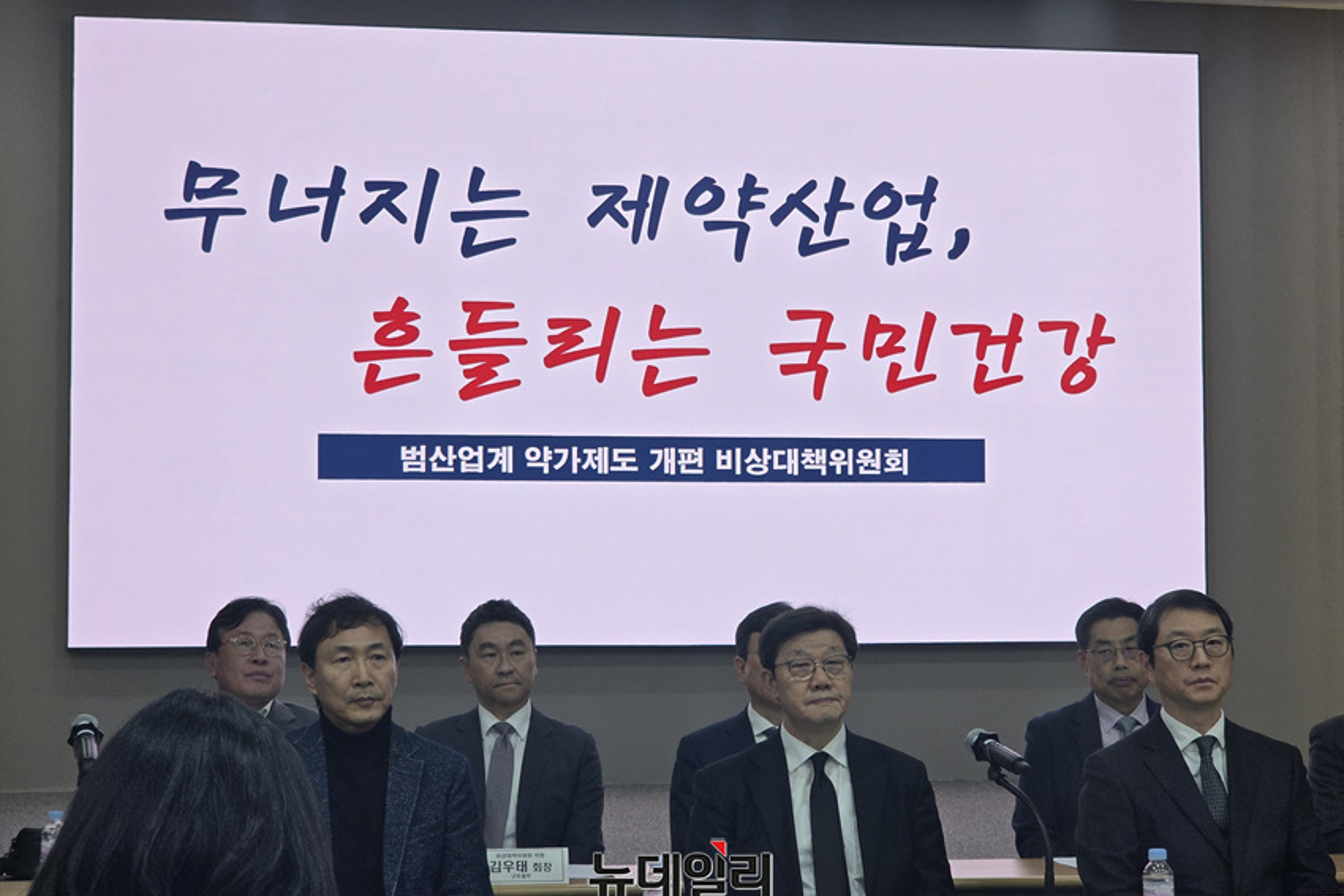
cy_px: 405
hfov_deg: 28.1
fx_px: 2688
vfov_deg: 18.9
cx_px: 673
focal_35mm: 72
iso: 80
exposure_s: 1/120
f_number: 2.4
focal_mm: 7.9
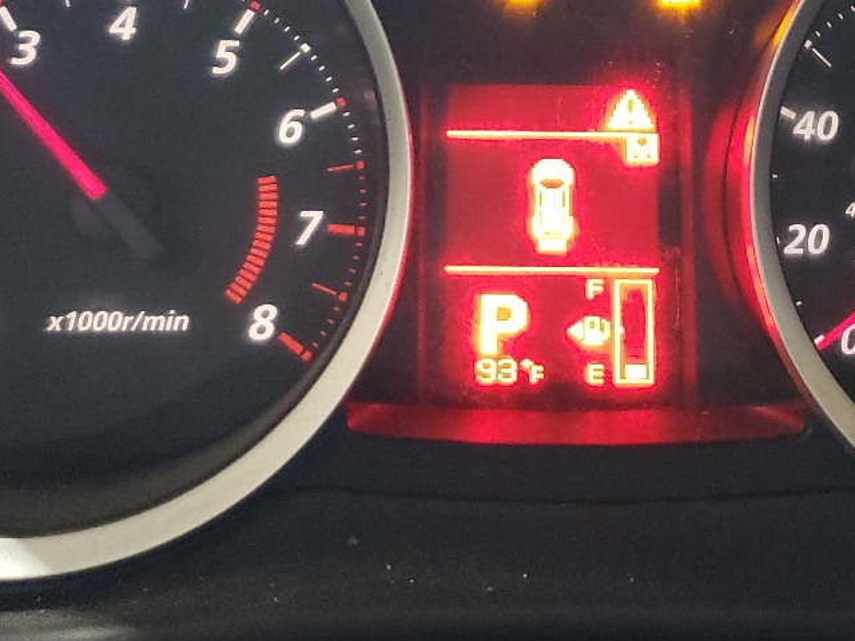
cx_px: 554
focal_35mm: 65
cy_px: 83
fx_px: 1605
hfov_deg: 29.7
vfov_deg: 22.1
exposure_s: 1/30
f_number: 1.5
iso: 471
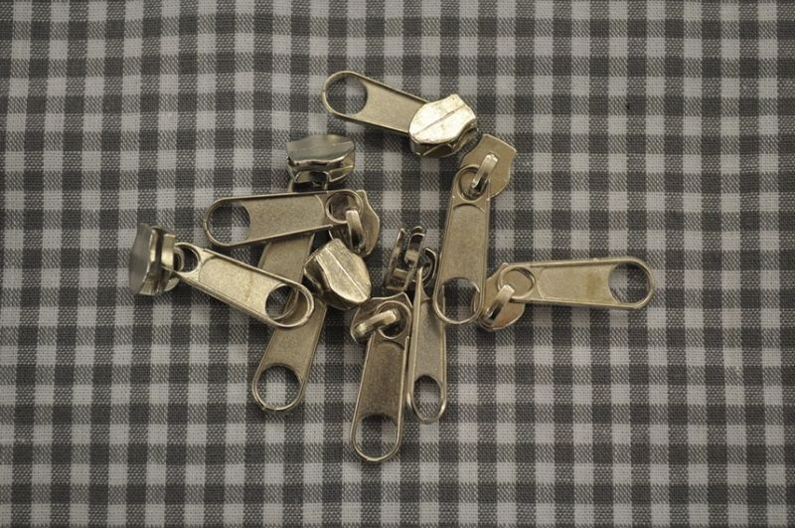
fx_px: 1455
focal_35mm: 66
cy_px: 264
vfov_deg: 20.6
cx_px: 398
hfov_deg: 30.6
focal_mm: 44
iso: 640
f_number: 5.3
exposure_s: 1/60
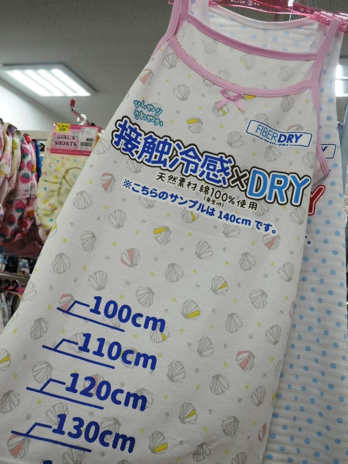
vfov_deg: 46.8
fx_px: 536
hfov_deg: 36.0
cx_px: 174
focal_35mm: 40
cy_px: 232
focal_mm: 8.6
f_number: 3.2
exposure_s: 1/80
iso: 80
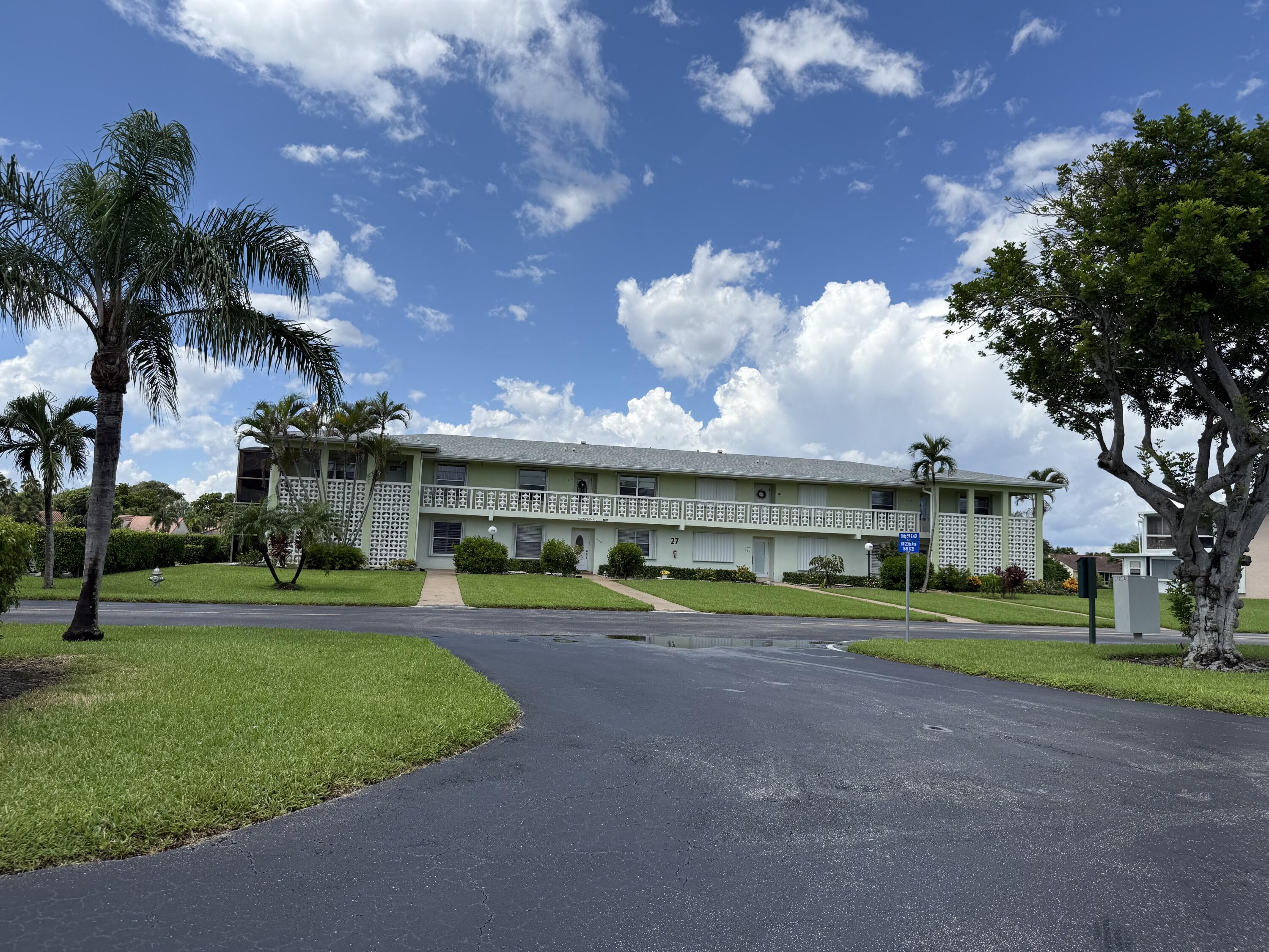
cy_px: 476
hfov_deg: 71.6
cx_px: 634
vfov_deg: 56.8
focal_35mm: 24
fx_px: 880
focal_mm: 6.76
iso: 80
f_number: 1.78
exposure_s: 1/6173
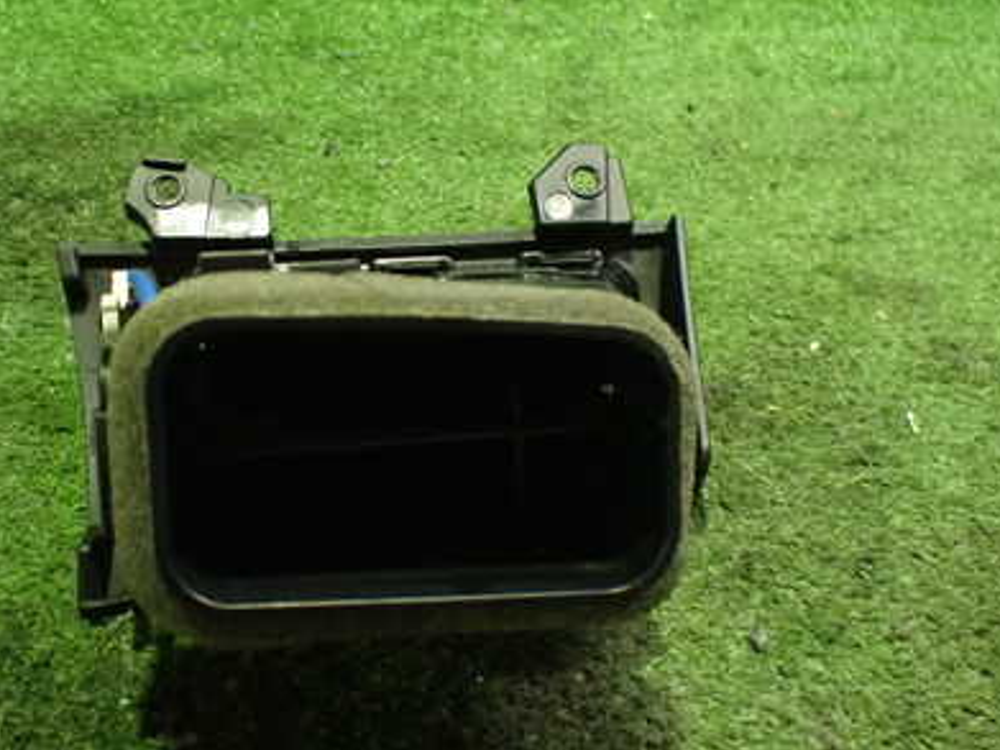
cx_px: 371
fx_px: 1328
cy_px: 346
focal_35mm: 46
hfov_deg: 40.9
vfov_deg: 31.5
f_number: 2.3
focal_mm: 5.4
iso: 1250
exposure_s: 1/30
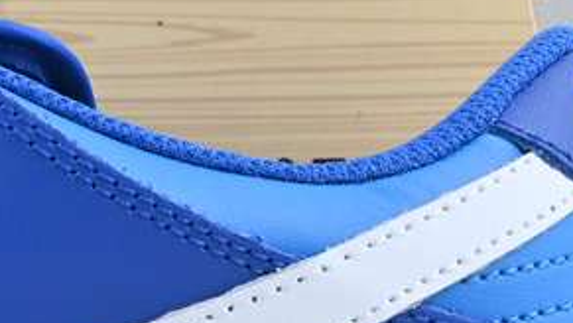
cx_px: -301
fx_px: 3542
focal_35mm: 233
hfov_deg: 9.0
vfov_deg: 5.2
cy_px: 410
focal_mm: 36
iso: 100
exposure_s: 1/13
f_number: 10
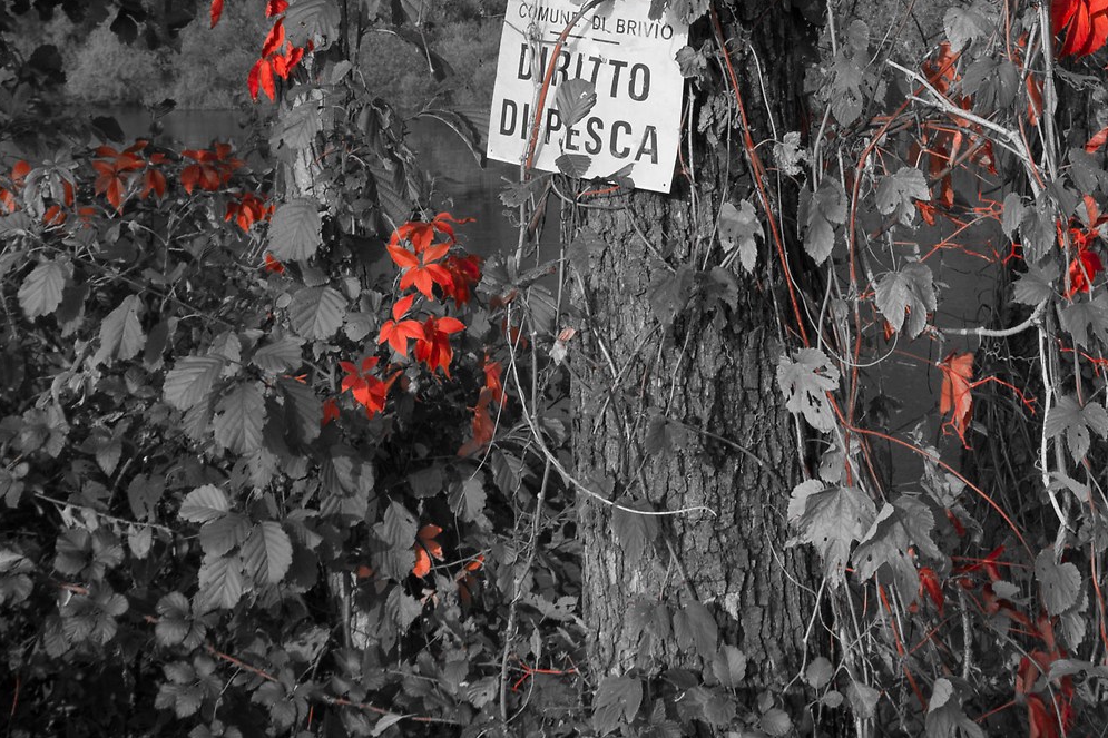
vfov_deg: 15.9
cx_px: 734
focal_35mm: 83
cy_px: -79
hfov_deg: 24.3
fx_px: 2560
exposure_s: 1/60
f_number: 10
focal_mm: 23
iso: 100
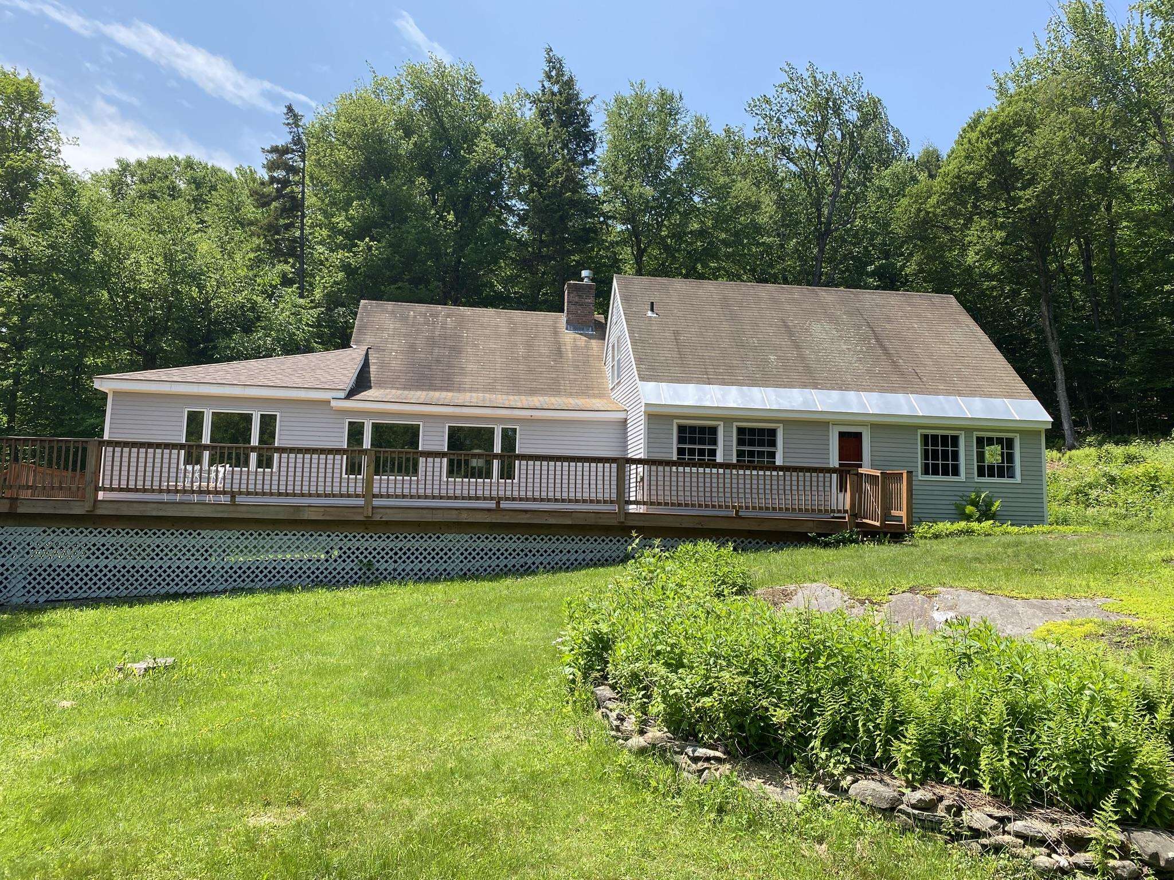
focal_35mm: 26
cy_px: 440
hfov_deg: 67.3
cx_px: 587
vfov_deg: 53.1
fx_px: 882
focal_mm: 4.25
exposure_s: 1/1565
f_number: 1.8
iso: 32
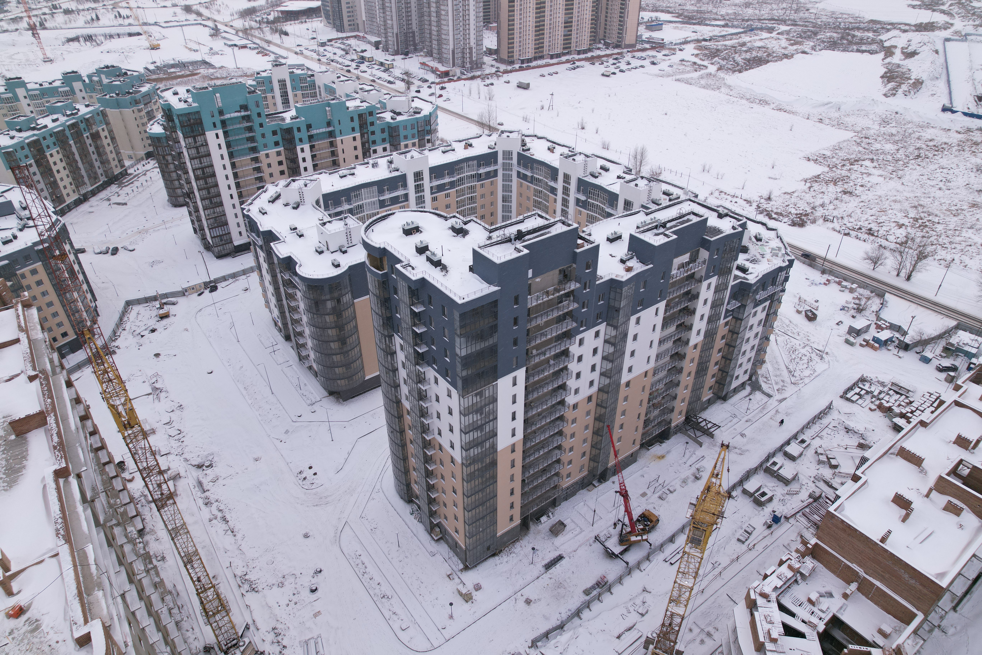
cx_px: 491
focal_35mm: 22
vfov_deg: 57.2
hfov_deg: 78.6
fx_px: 600
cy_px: 328
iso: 100
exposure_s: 1/80
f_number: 2.8
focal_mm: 8.38
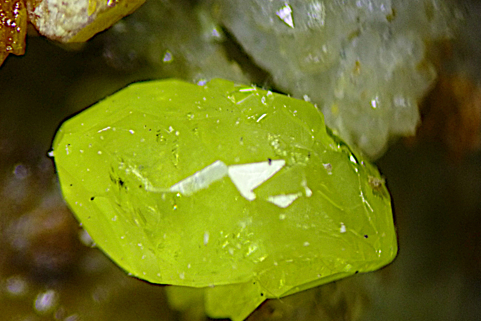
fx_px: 1403
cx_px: 240
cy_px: 172
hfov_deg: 19.5
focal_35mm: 105
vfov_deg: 13.0
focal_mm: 18
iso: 320
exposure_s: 1/125
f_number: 5.7
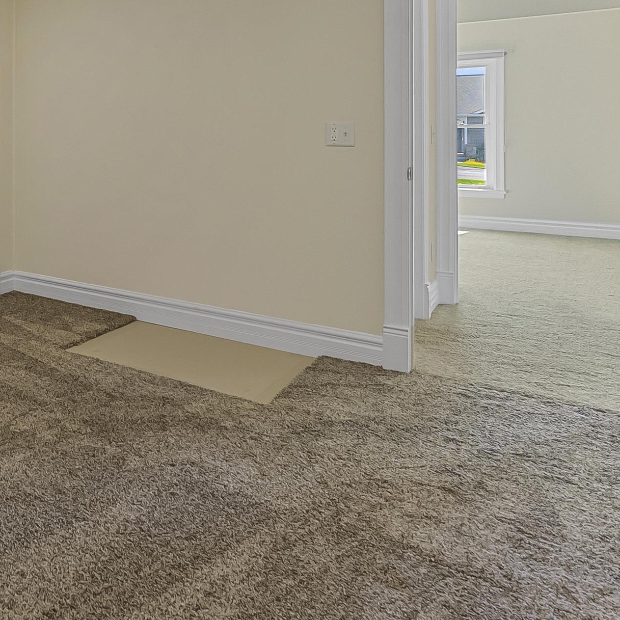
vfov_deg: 49.3
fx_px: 632
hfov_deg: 40.3
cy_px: 127
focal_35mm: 31
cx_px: -88
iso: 2500
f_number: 7.1
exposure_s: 1/125
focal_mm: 15.1
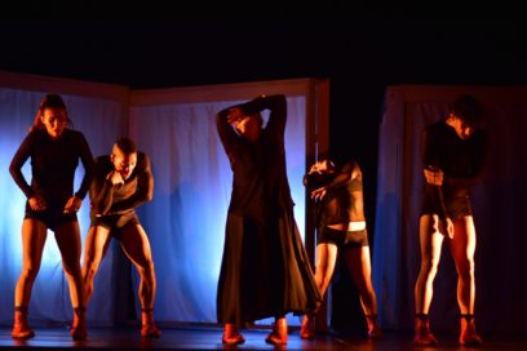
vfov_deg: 10.8
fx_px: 1866
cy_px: 176
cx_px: 264
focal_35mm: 128
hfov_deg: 16.1
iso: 1000
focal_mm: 85
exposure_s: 1/125
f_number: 1.8
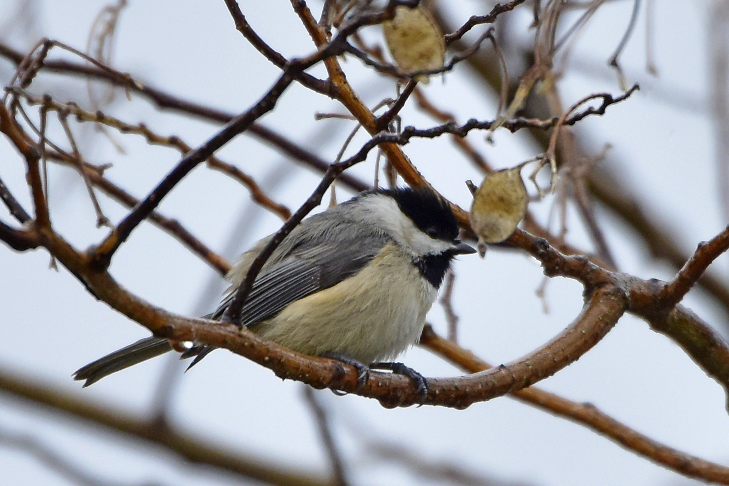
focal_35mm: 900
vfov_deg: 1.5
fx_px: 18224
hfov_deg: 2.3
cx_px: 364
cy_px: 243
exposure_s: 1/2000
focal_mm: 600
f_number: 5
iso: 640
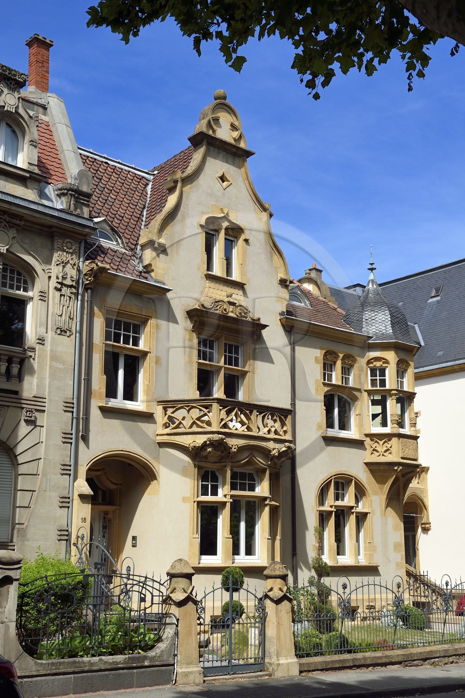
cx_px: 232
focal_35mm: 44
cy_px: 349
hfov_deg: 30.5
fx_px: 852
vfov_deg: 44.5
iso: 200
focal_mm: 44
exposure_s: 1/250
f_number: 13
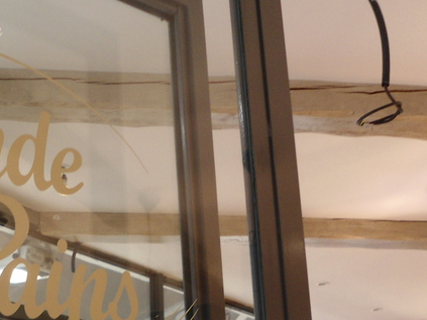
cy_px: 364
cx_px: 54
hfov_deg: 29.6
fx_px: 777
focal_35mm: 63
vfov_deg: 21.9
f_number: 2.8
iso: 100
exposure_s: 1/30
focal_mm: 4.7
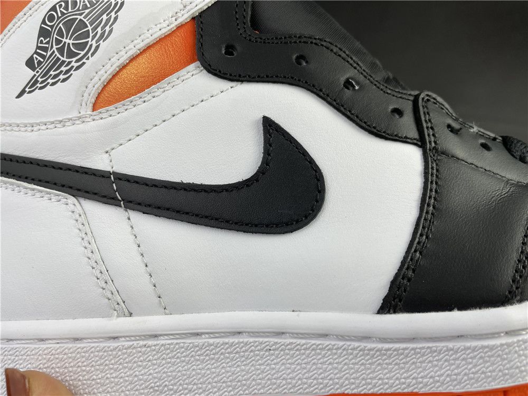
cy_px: 198
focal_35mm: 26
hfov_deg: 67.3
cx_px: 264
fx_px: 397
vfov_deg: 53.1
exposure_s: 1/159
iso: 32
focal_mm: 4.2
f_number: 1.6
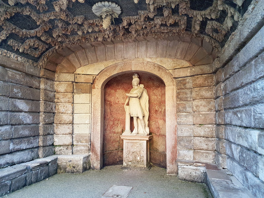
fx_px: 198
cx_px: 132
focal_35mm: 26
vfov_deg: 53.1
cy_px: 99
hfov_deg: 67.3
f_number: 2.4
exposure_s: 1/100
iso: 200
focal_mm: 4.32
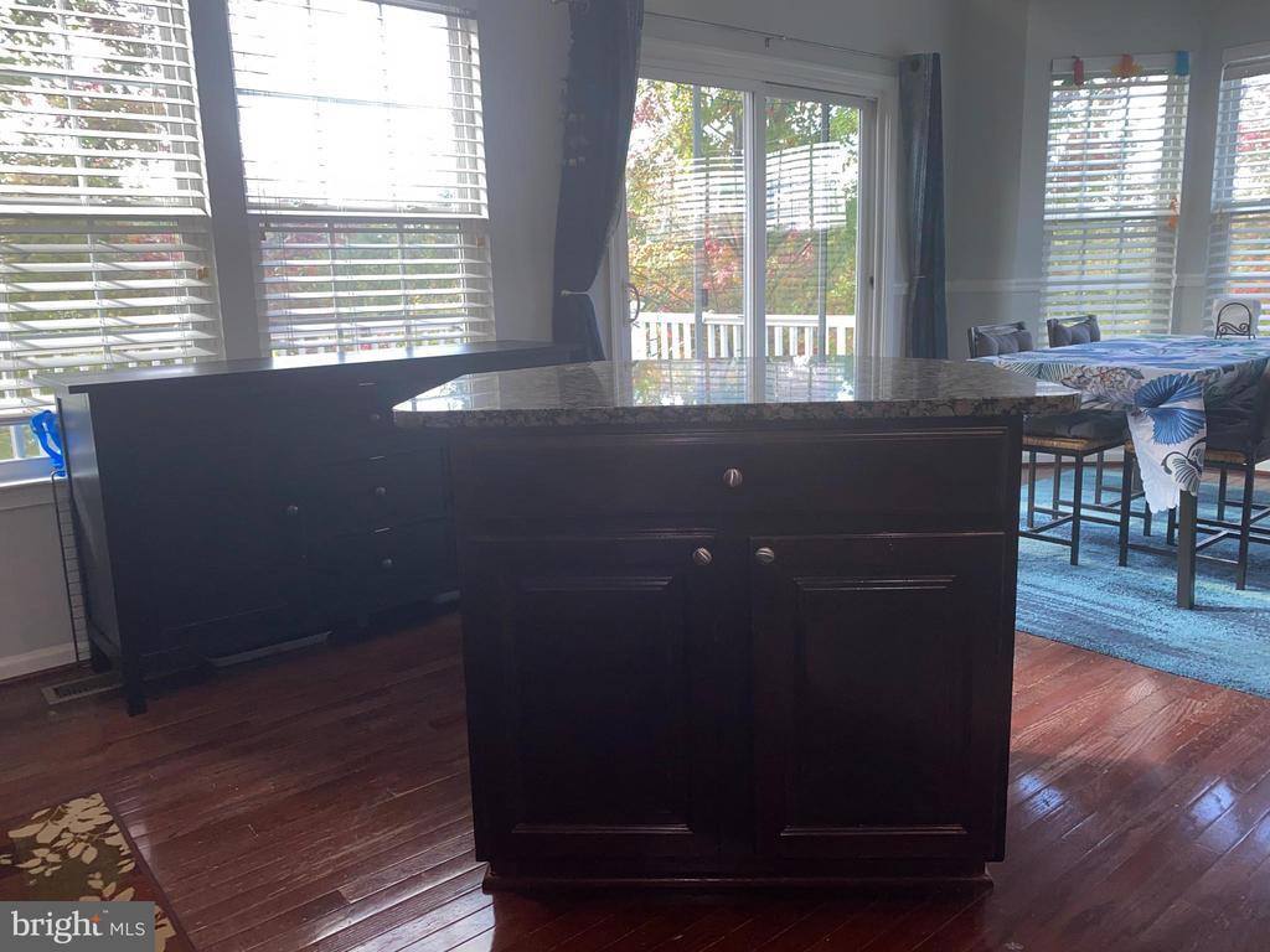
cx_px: 635
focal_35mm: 26
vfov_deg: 53.1
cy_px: 476
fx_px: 954
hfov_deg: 67.3
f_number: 1.8
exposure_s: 1/120
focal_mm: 4.25
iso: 50
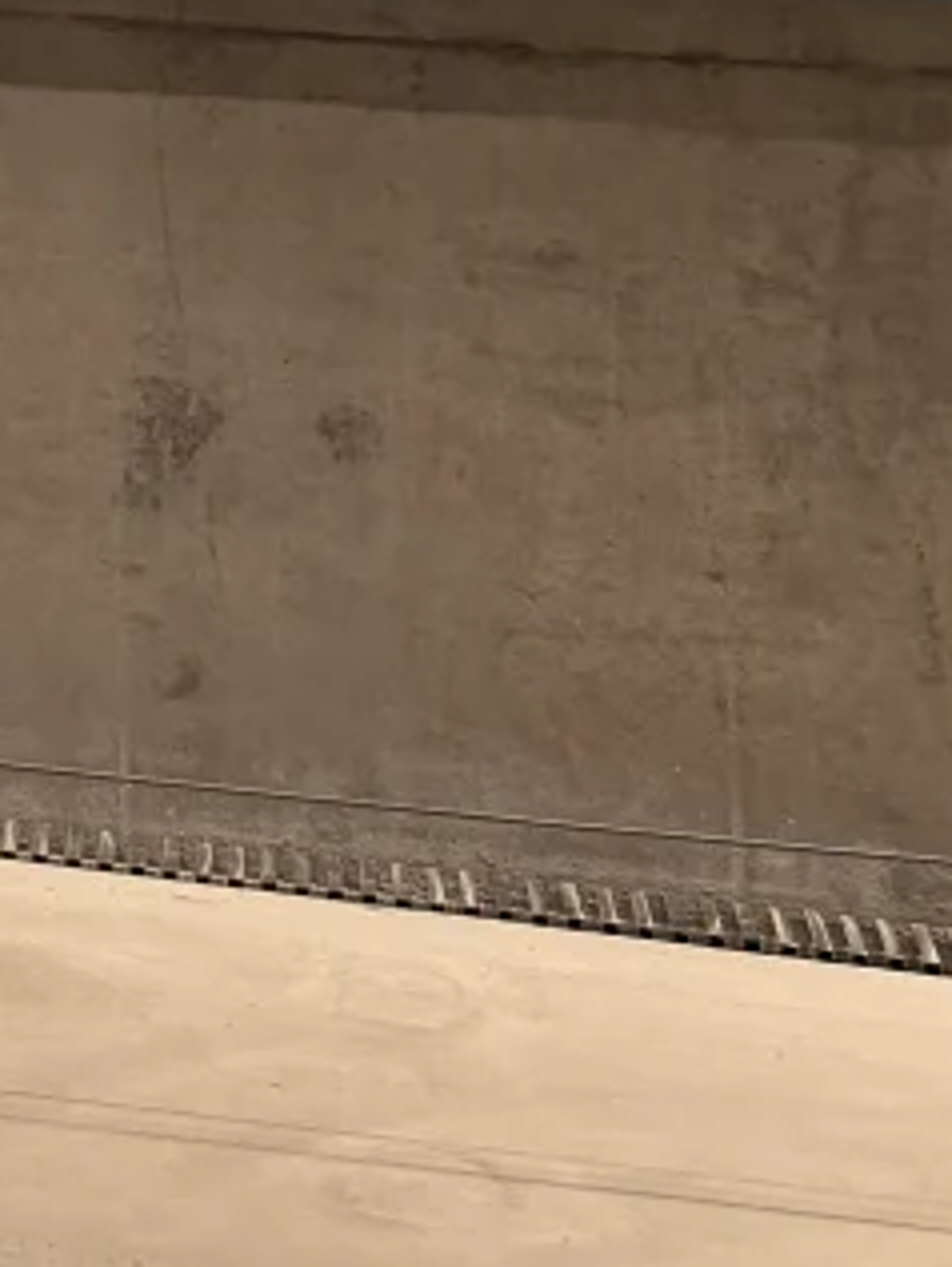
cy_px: -1063
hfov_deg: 11.8
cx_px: -1092
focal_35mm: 109
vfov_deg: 15.4
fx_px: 3994
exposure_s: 1/50
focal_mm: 6.76
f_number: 1.78
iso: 250
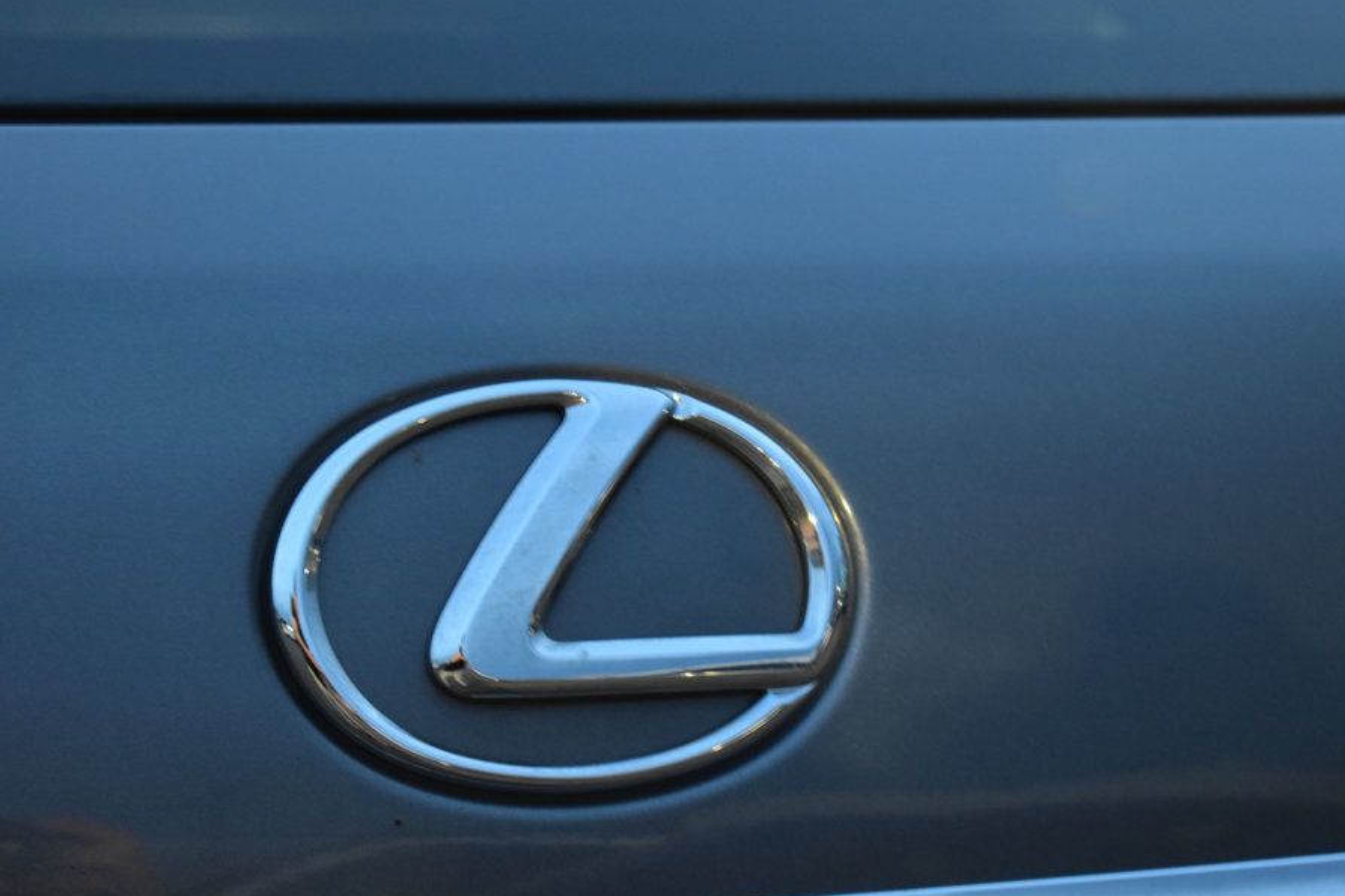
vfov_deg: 14.5
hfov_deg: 21.5
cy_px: 476
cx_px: 759
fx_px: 3532
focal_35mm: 95
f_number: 5.6
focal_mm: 55
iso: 1600
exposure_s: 1/10
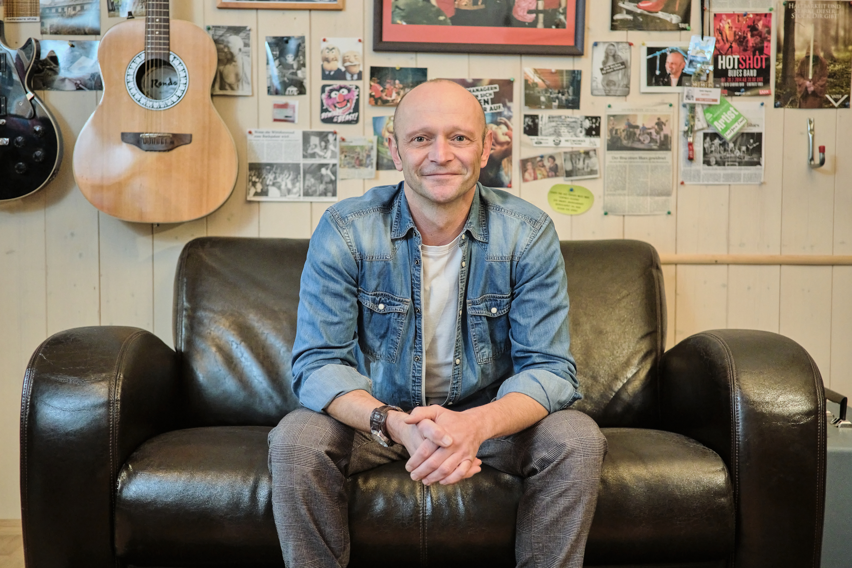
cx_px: 426
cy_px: 284
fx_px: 1136
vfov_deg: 28.1
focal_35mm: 48
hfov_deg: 41.1
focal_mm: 32
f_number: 2.2
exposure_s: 1/160
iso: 1600
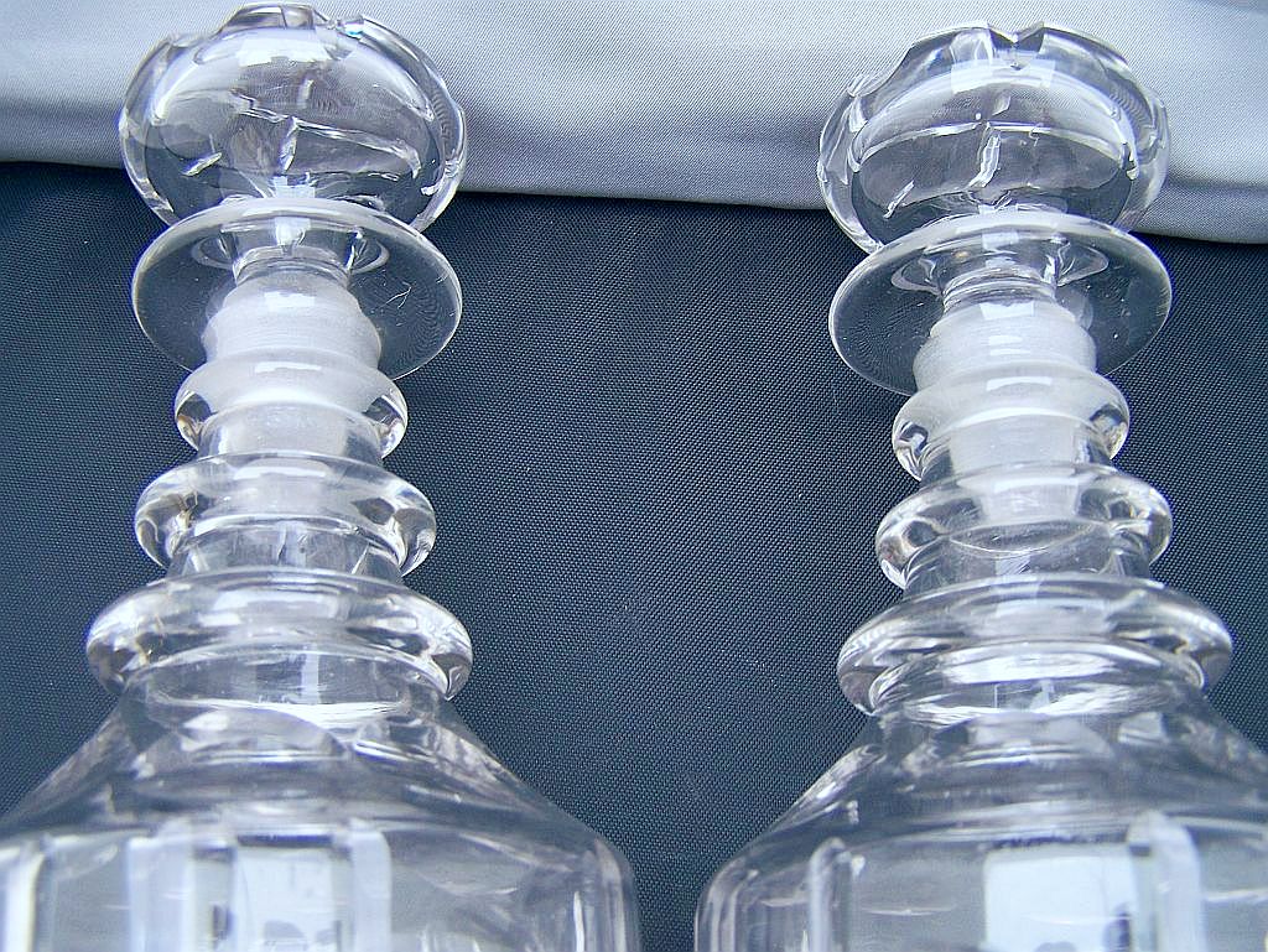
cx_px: 634
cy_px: 476
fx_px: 1393
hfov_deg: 49.0
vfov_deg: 37.8
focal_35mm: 38
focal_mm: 6.3
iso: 80
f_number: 2.8
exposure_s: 1/40
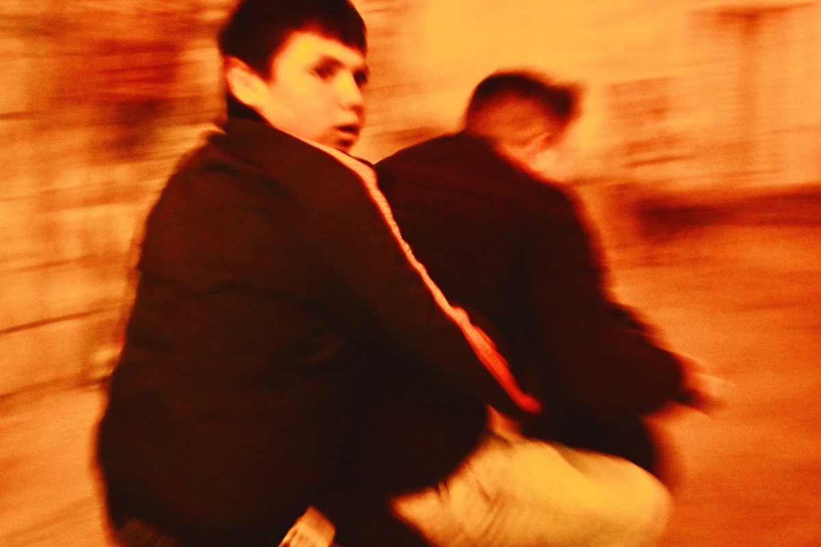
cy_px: 274
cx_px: 410
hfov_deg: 55.8
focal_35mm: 34
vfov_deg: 38.9
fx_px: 775
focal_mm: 23
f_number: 8
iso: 9000
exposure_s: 1/40
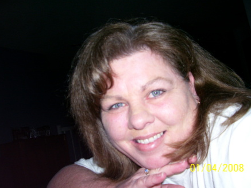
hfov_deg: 52.6
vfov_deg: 40.7
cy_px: 95
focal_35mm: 35
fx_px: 254
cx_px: 124
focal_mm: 5.6
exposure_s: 1/60
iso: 125
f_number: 2.7
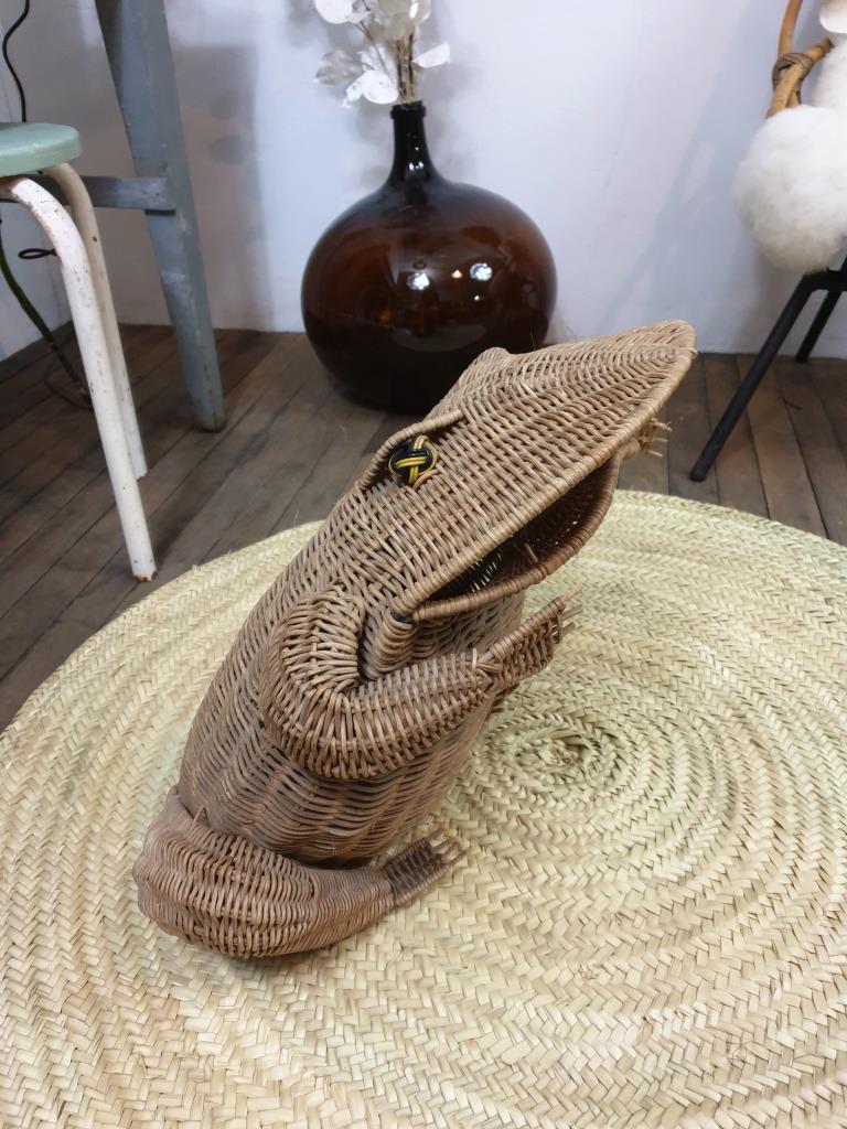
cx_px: 424
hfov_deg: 53.1
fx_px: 848
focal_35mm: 26
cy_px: 564
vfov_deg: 67.3
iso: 320
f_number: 1.5
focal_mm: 4.3
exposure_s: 1/25
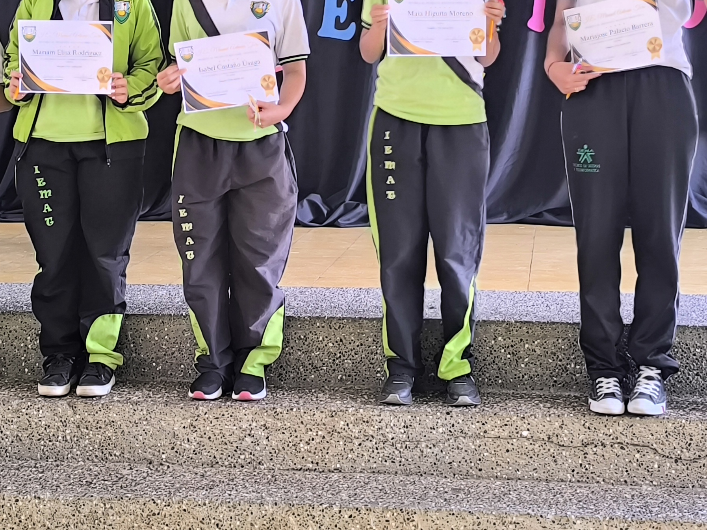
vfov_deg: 19.5
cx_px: 343
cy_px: 126
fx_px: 1532
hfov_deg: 26.0
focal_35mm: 75
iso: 640
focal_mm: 6.14
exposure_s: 1/120
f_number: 1.65
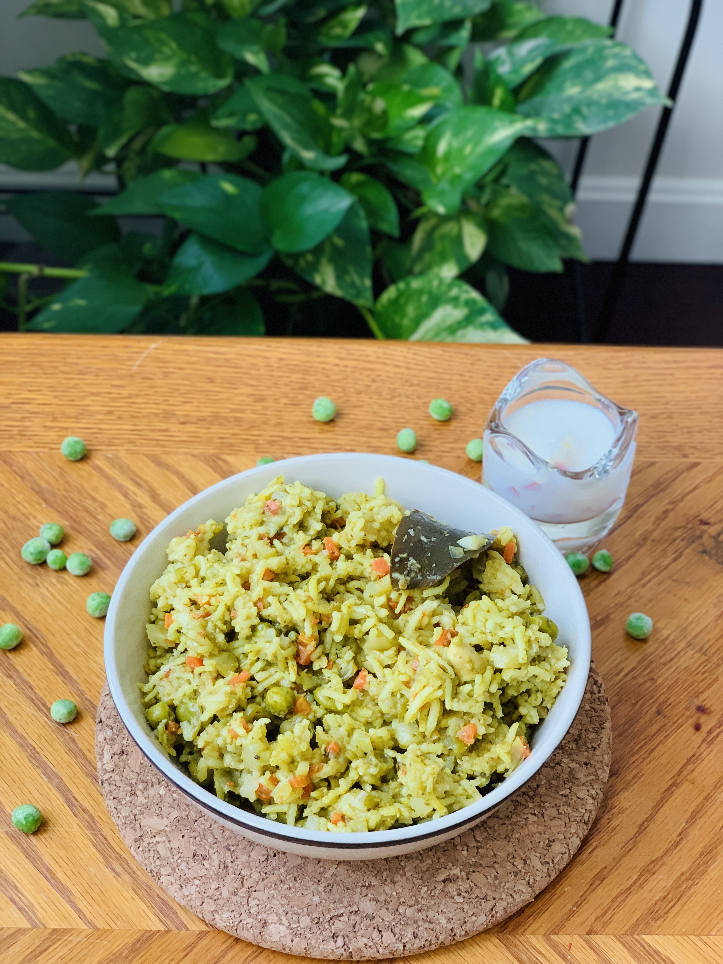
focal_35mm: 52
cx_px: 362
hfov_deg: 28.0
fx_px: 1448
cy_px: 482
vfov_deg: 36.8
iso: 125
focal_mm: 6
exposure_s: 1/121
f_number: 2.4
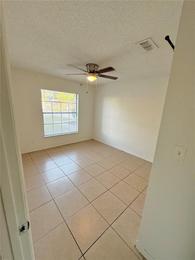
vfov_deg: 102.1
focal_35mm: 14
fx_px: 105
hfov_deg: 85.7
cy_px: 130
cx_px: 98
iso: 200
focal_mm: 2.22
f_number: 2.2
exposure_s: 1/120
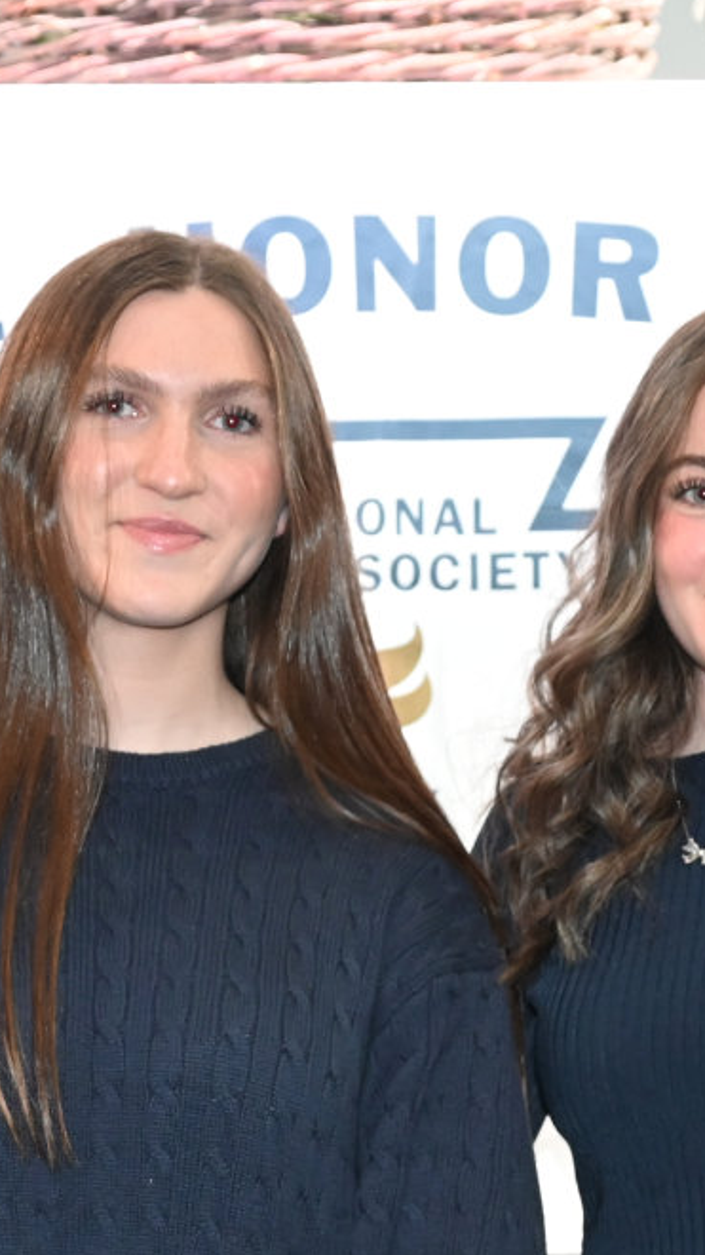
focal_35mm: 166
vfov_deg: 12.9
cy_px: 1067
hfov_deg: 7.3
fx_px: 5520
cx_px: 438
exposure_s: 1/60
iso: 3200
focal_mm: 58
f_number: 4
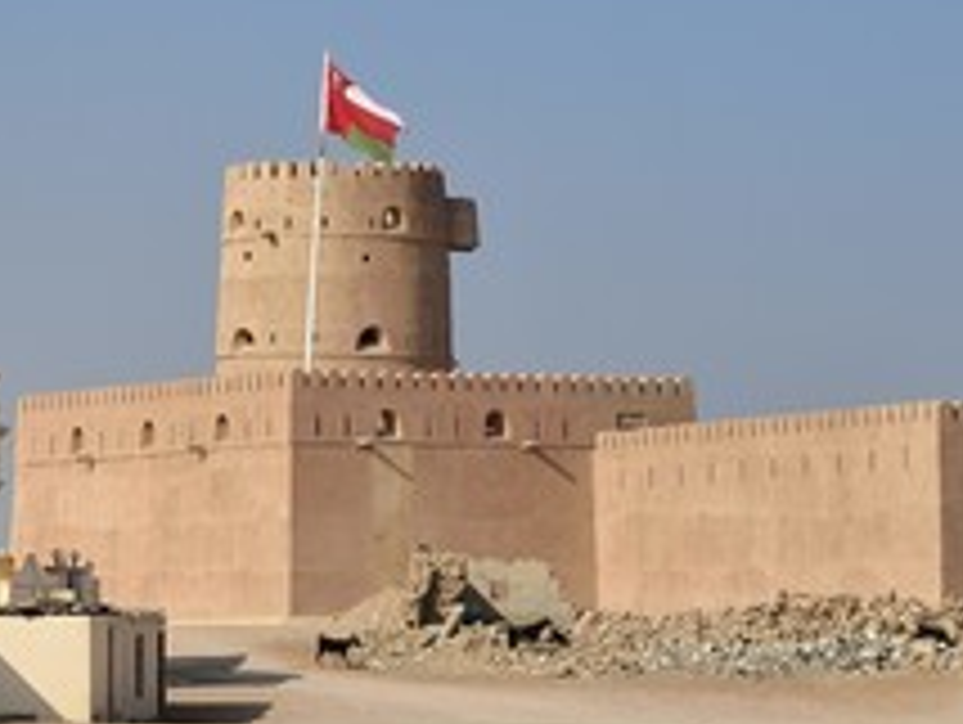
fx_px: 5877
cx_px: 189
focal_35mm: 211
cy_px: 193
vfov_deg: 7.0
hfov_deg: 9.3
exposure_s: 1/800
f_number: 11
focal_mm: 112
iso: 400
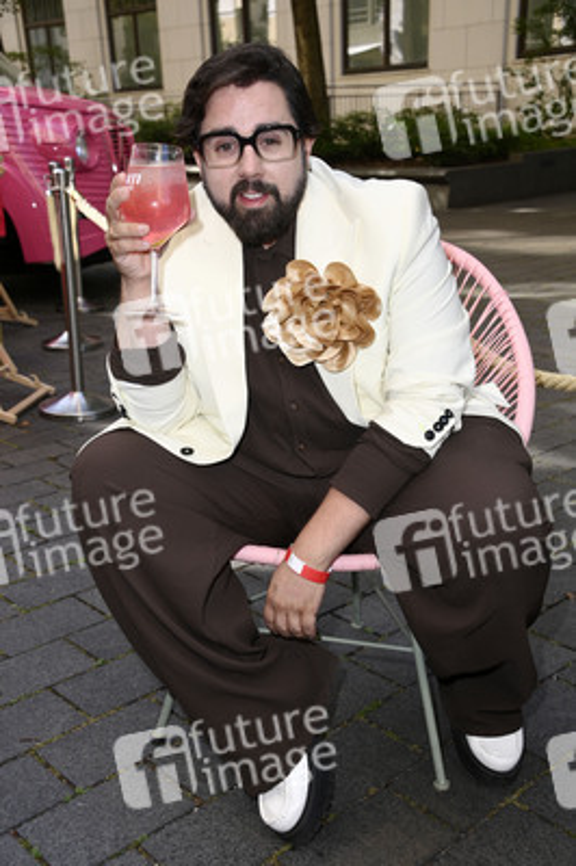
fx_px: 1010
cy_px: 433
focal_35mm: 42
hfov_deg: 31.8
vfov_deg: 46.4
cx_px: 288
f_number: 5.6
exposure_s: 1/250
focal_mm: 42
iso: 320
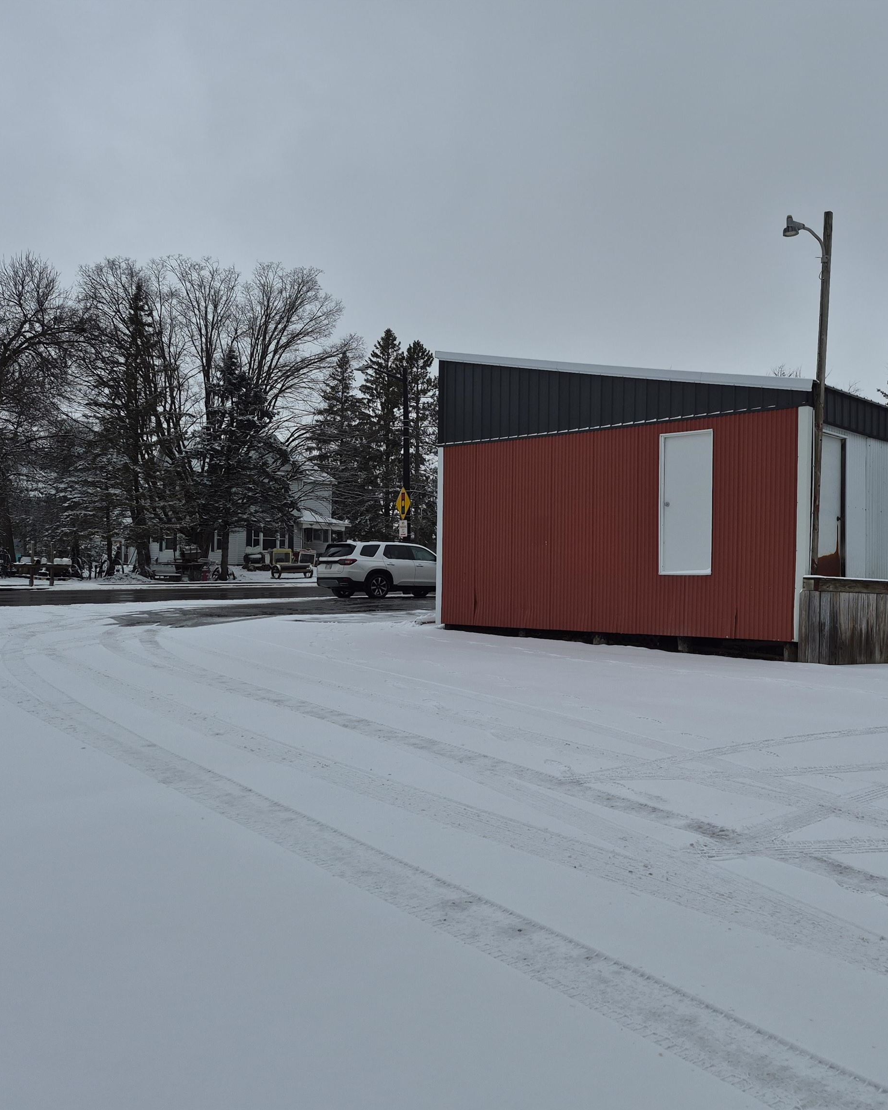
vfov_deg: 58.8
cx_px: 662
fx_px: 986
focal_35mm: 30
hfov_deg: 46.8
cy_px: 555
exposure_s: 1/5632
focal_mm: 5.4
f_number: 1.8
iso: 80
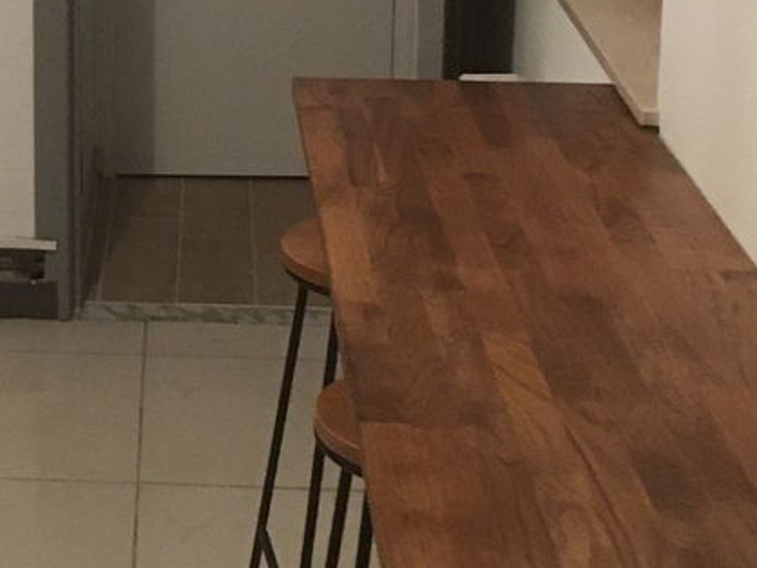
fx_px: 2429
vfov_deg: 13.2
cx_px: -145
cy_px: 62
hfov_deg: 17.0
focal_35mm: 111
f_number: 2.2
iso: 200
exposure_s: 1/25
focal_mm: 4.15
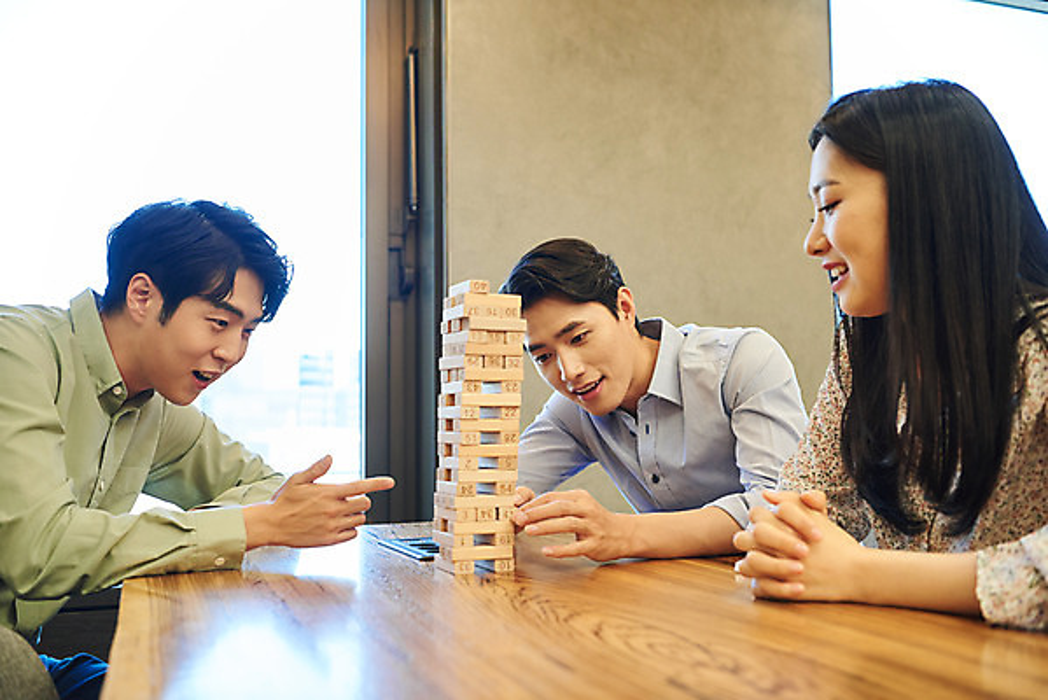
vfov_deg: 36.9
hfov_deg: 53.1
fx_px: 1048
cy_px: 350
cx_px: 524
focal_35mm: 36
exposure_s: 1/125
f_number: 3.5
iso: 800
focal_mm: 36
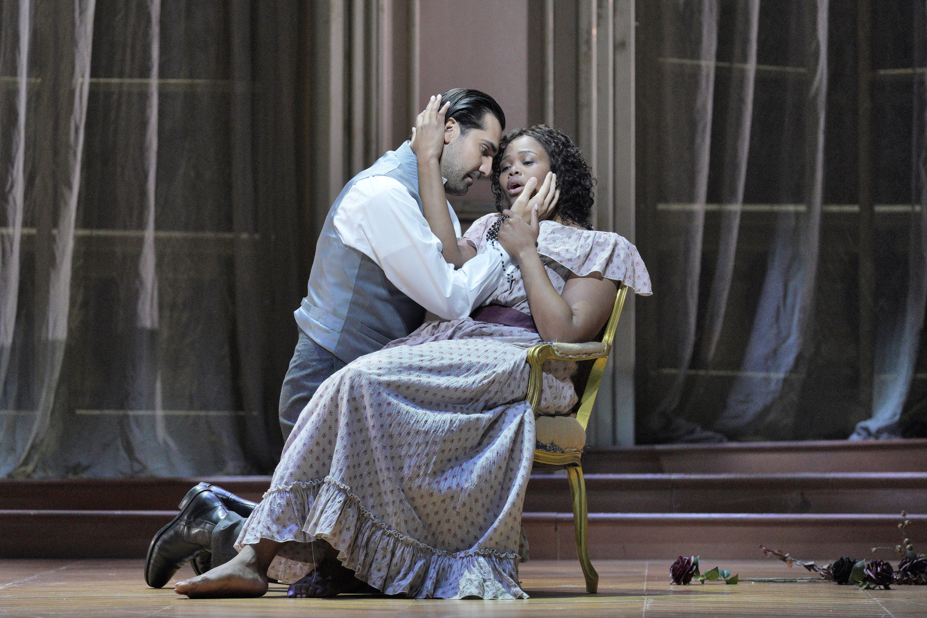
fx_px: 5149
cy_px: 309
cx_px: 464
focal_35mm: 200
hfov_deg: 10.3
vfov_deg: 6.9
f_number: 4.5
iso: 4000
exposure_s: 1/200
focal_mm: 200
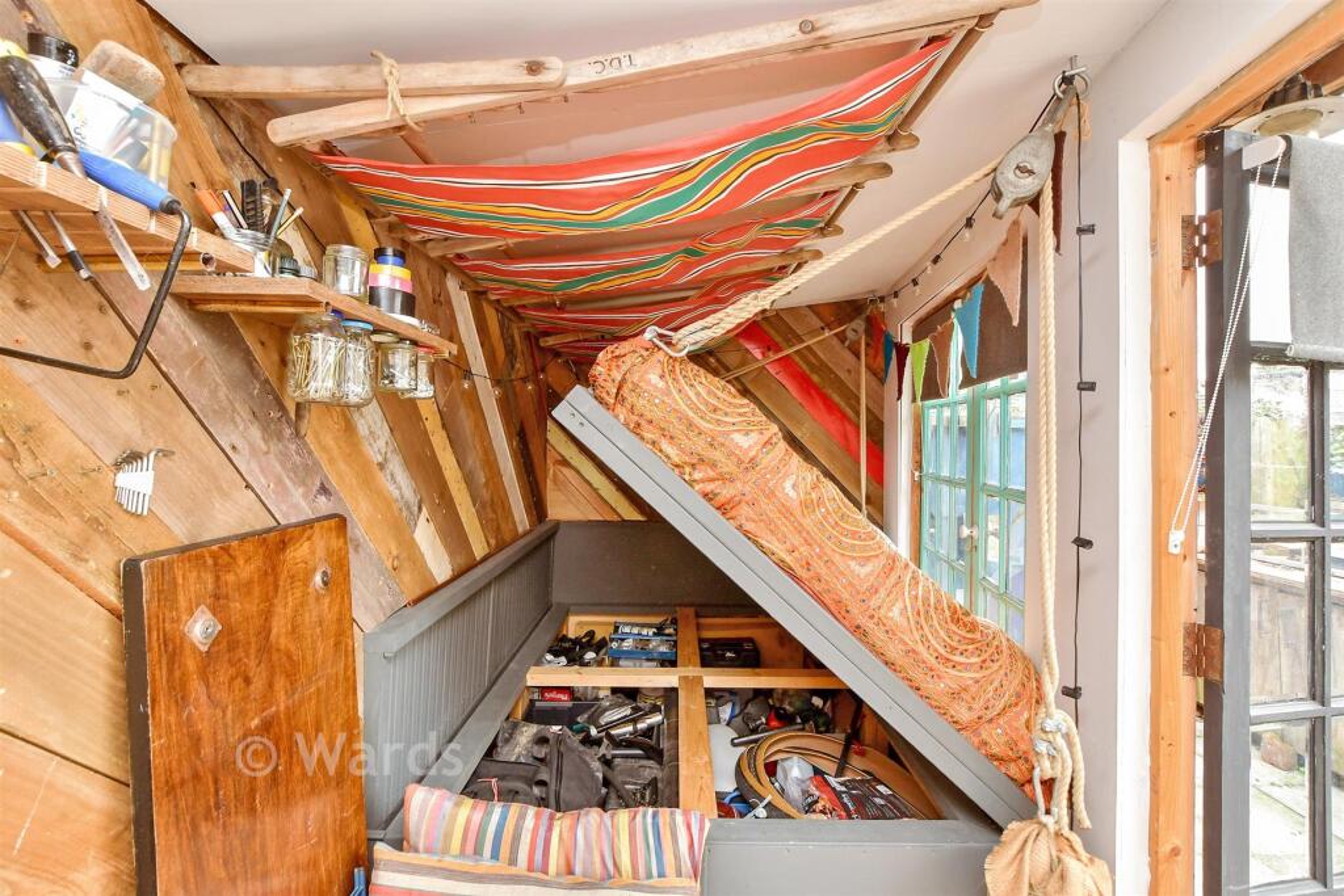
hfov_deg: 100.4
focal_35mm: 15
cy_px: 448
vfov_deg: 77.3
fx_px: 560
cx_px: 672
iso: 200
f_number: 9
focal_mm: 10
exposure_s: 1/3
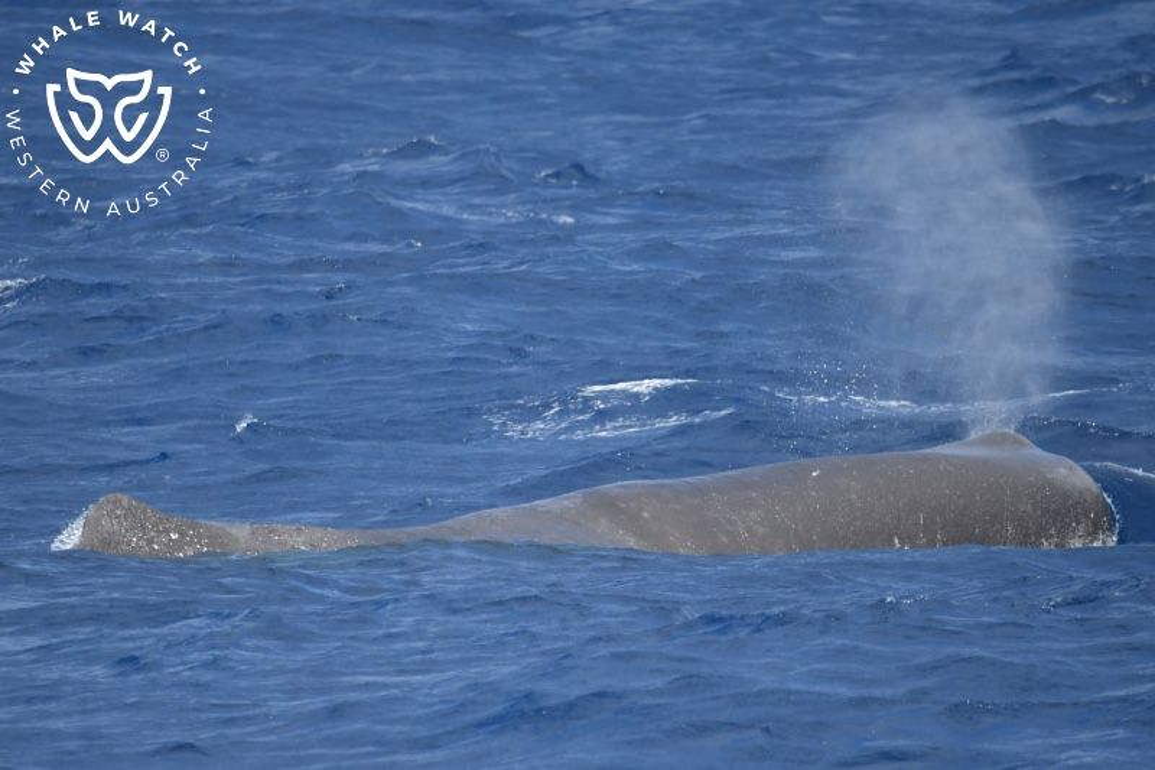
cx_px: 578
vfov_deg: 2.3
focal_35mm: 600
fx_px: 19245
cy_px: 385
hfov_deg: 3.4
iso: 1400
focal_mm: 600
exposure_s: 1/8000
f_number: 6.3
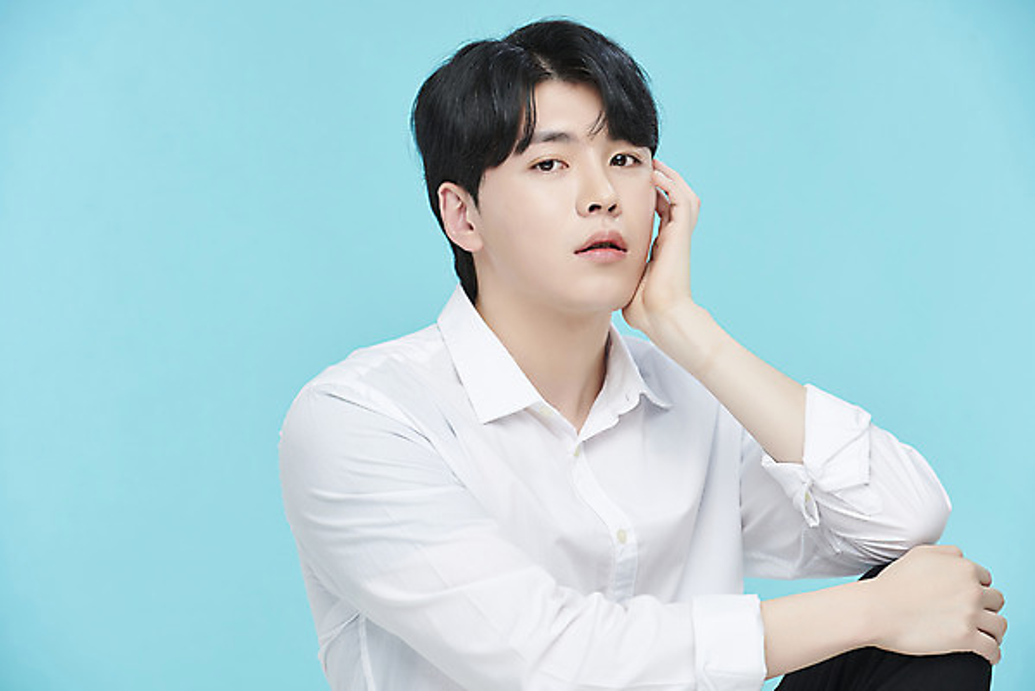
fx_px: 4458
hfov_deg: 13.2
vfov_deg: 8.9
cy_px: 346
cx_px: 518
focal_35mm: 155
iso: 64
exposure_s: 1/125
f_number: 8
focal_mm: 155
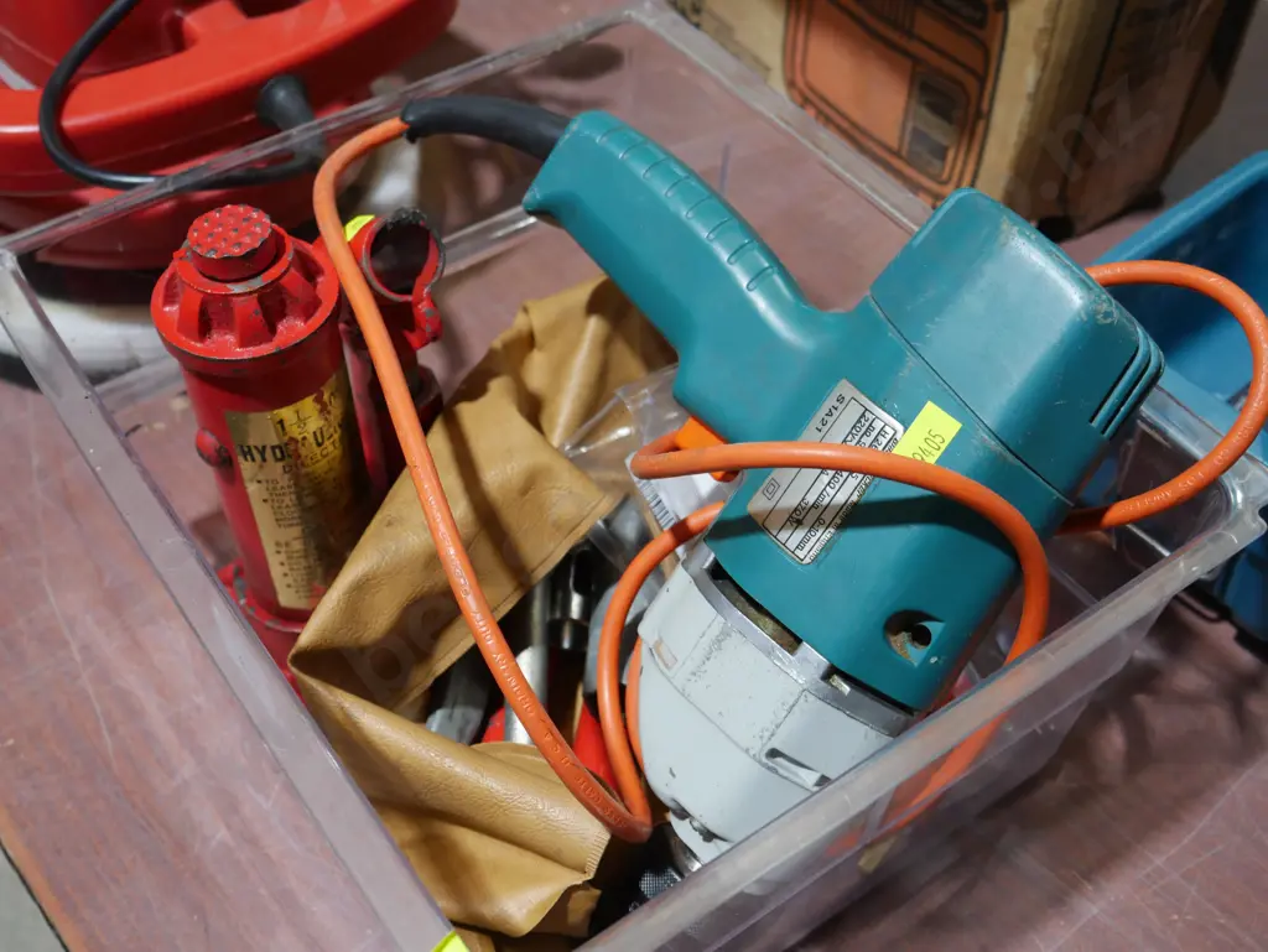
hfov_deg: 44.8
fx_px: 1539
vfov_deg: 34.4
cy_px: 476
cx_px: 634
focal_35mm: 42
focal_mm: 21
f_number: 4.6
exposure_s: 1/60
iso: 500
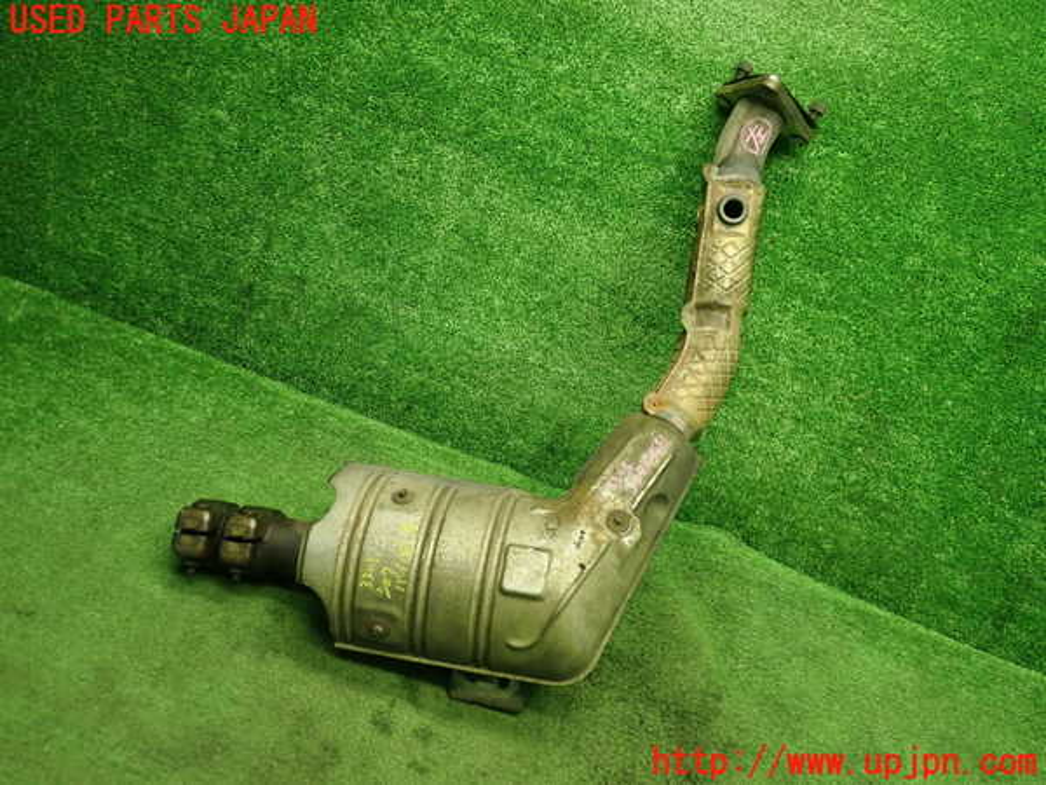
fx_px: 907
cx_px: 523
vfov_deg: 46.8
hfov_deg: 60.0
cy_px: 392
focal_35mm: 30
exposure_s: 1/30
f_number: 2.3
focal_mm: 5.5
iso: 200
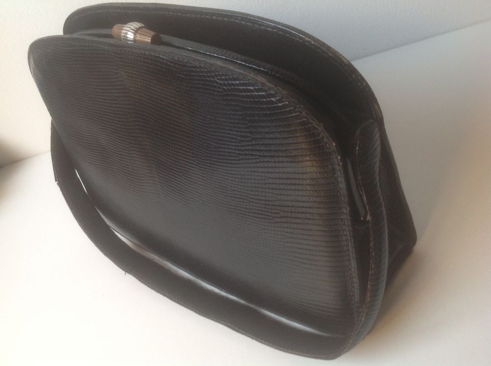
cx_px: 246
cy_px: 183
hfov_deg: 52.7
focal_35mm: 35
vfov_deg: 40.6
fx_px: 496
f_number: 2.4
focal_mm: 4.28
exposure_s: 1/15
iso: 80
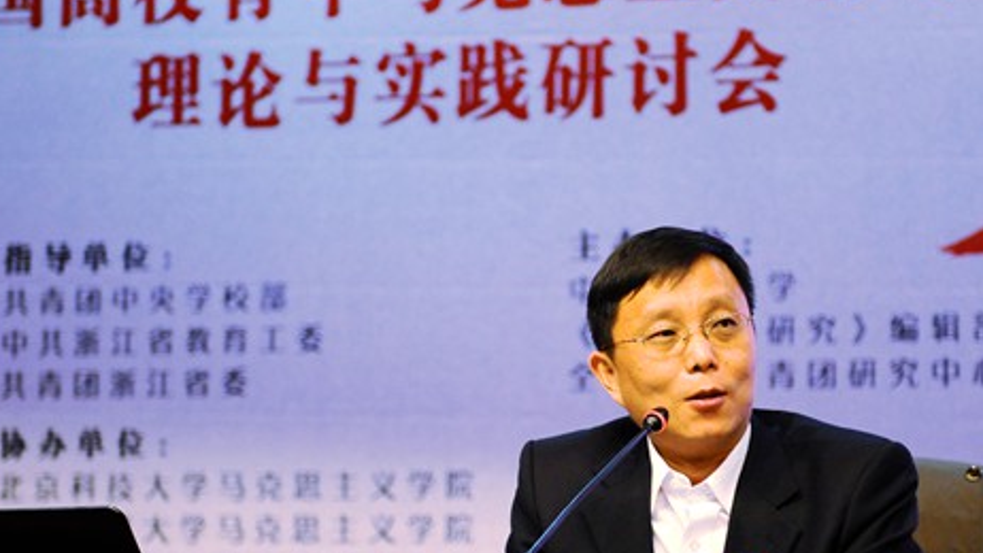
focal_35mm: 90
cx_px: 545
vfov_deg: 13.4
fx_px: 2346
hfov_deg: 23.7
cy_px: 340
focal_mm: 62
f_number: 2.8
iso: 2500
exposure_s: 1/125
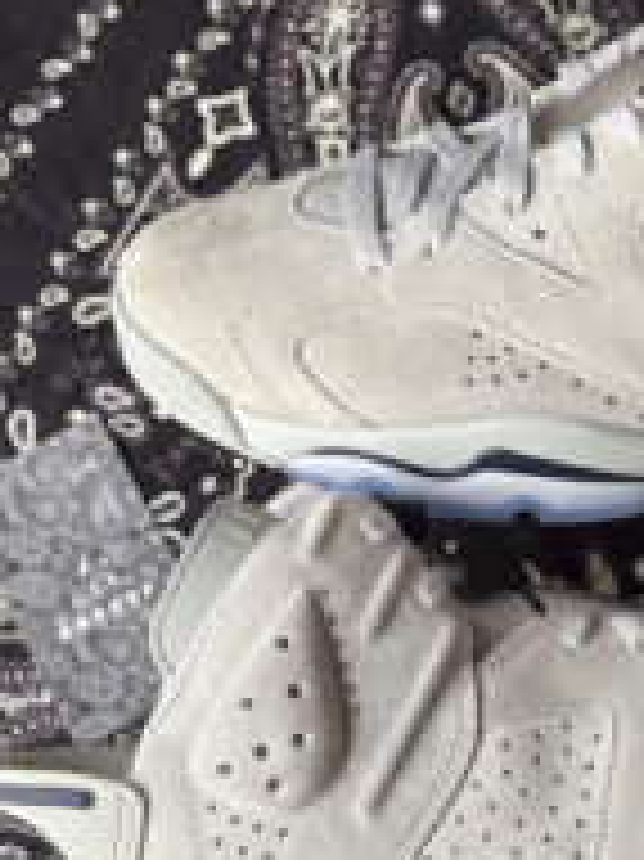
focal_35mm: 109
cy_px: 482
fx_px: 2707
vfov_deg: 18.1
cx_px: 639
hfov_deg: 13.4
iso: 50
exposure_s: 1/74
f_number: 1.6
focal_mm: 5.96
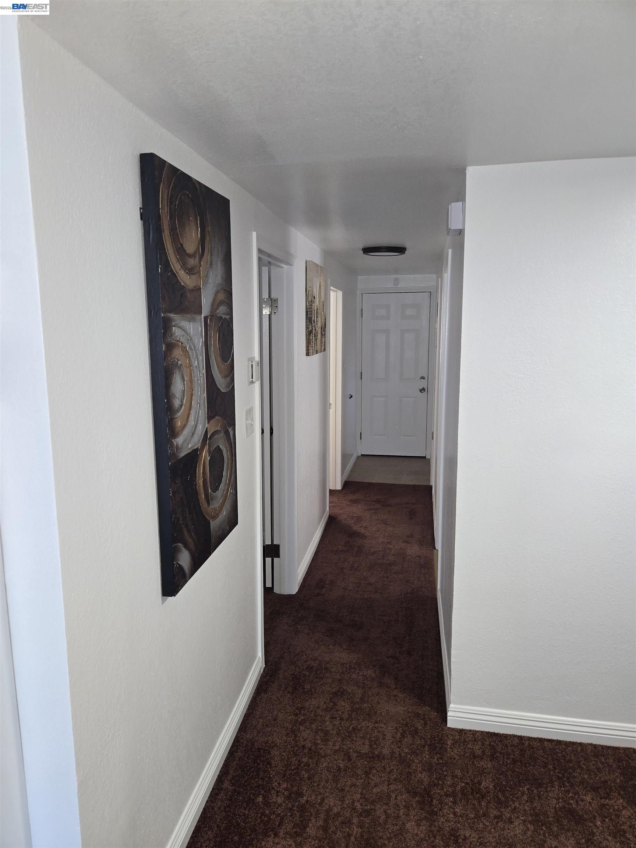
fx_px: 563
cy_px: 424
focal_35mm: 23
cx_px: 318
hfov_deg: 58.9
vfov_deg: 73.9
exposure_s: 1/30
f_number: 1.8
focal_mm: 5.4
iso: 100
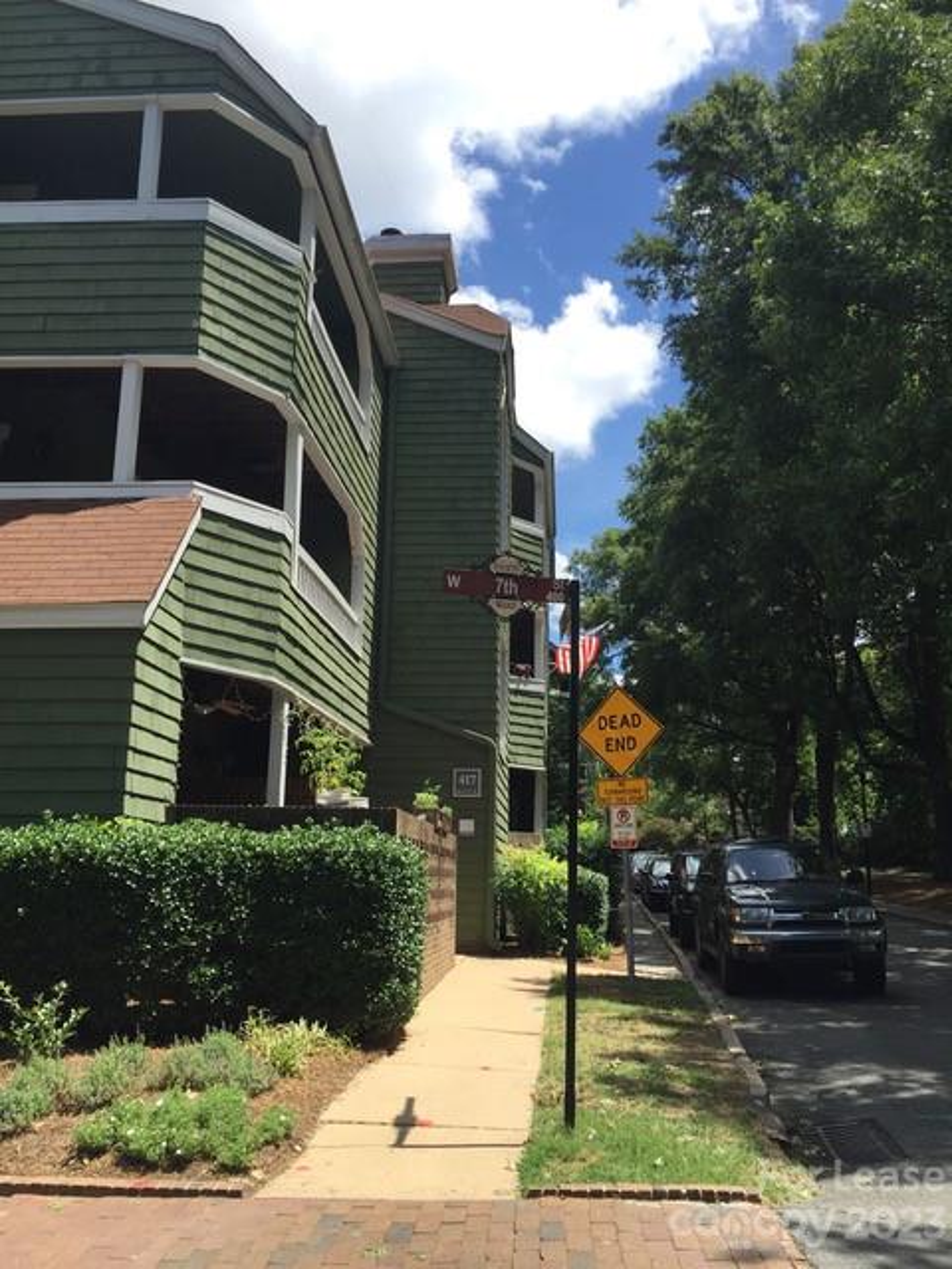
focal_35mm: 29
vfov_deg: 61.7
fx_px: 1063
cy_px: 634
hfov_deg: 48.2
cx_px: 476
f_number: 2.2
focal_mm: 4.15
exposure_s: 1/1412
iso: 32
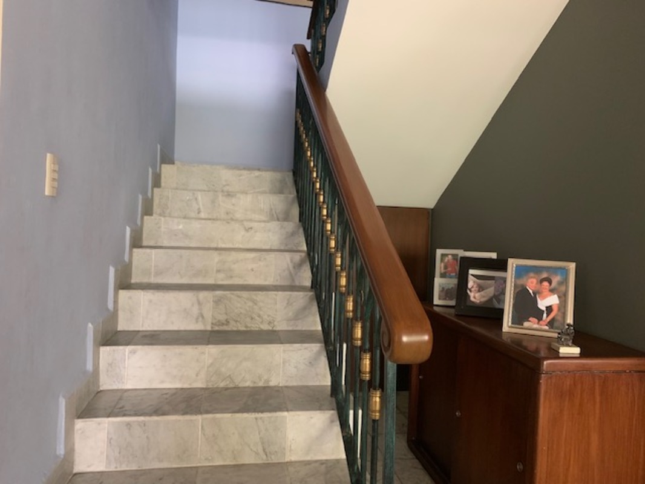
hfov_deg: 67.3
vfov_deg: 53.1
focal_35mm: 26
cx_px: 322
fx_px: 485
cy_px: 242
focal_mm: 4.25
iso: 500
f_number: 1.8
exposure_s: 1/30
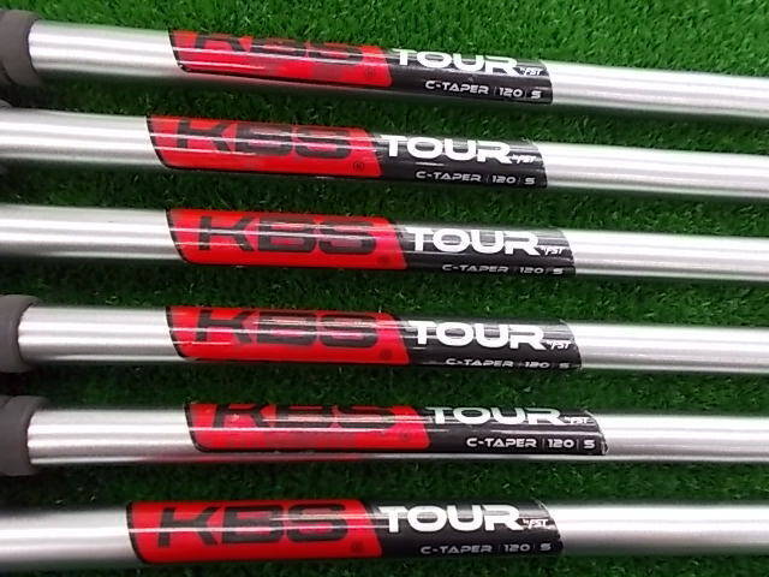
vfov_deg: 46.8
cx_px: 384
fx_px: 666
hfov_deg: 60.0
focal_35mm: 30
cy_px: 288
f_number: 3.4
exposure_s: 1/25
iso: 160
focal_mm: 5.3
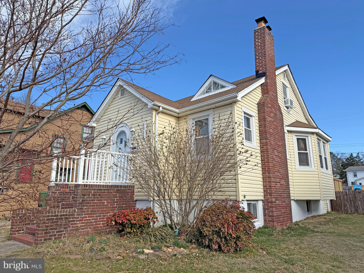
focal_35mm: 24
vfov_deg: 56.8
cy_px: 136
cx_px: 182
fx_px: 252
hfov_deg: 71.6
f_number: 1.78
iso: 80
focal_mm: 6.76
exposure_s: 1/3279
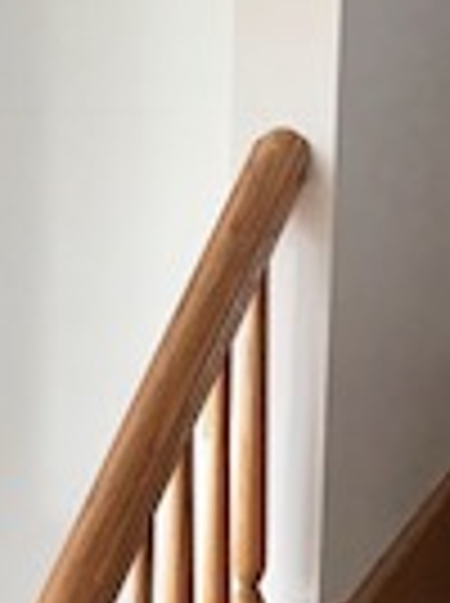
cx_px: 166
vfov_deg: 14.0
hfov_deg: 11.0
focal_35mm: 134
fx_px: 2330
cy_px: 828
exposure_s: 1/40
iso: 25
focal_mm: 3.99
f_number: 1.8
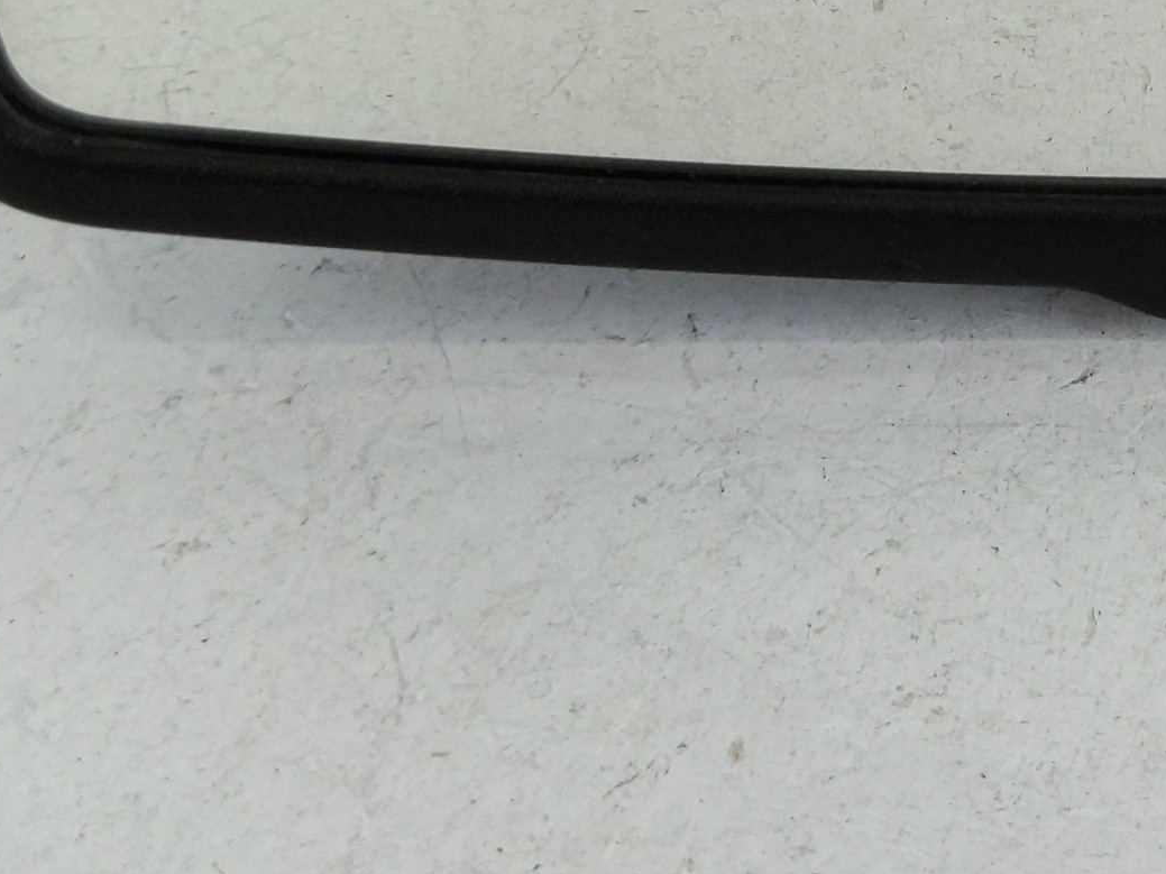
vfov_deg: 14.6
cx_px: 1458
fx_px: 3267
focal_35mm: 97
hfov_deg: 18.9
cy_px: -282
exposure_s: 1/124
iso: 63
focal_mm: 4.38
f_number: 1.73
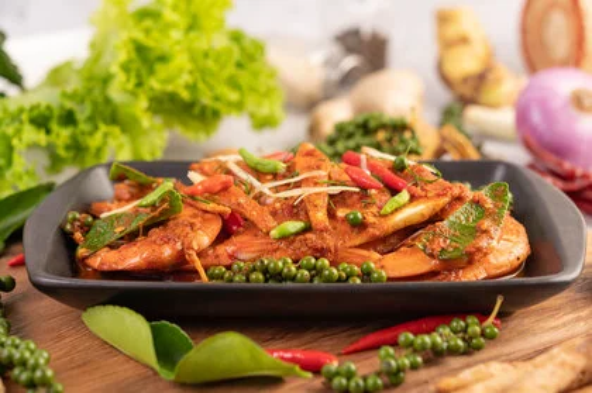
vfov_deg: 22.6
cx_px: 296
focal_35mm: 60
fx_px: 986
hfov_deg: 33.4
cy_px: 196
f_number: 5.6
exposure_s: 1/125
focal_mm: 60
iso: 100
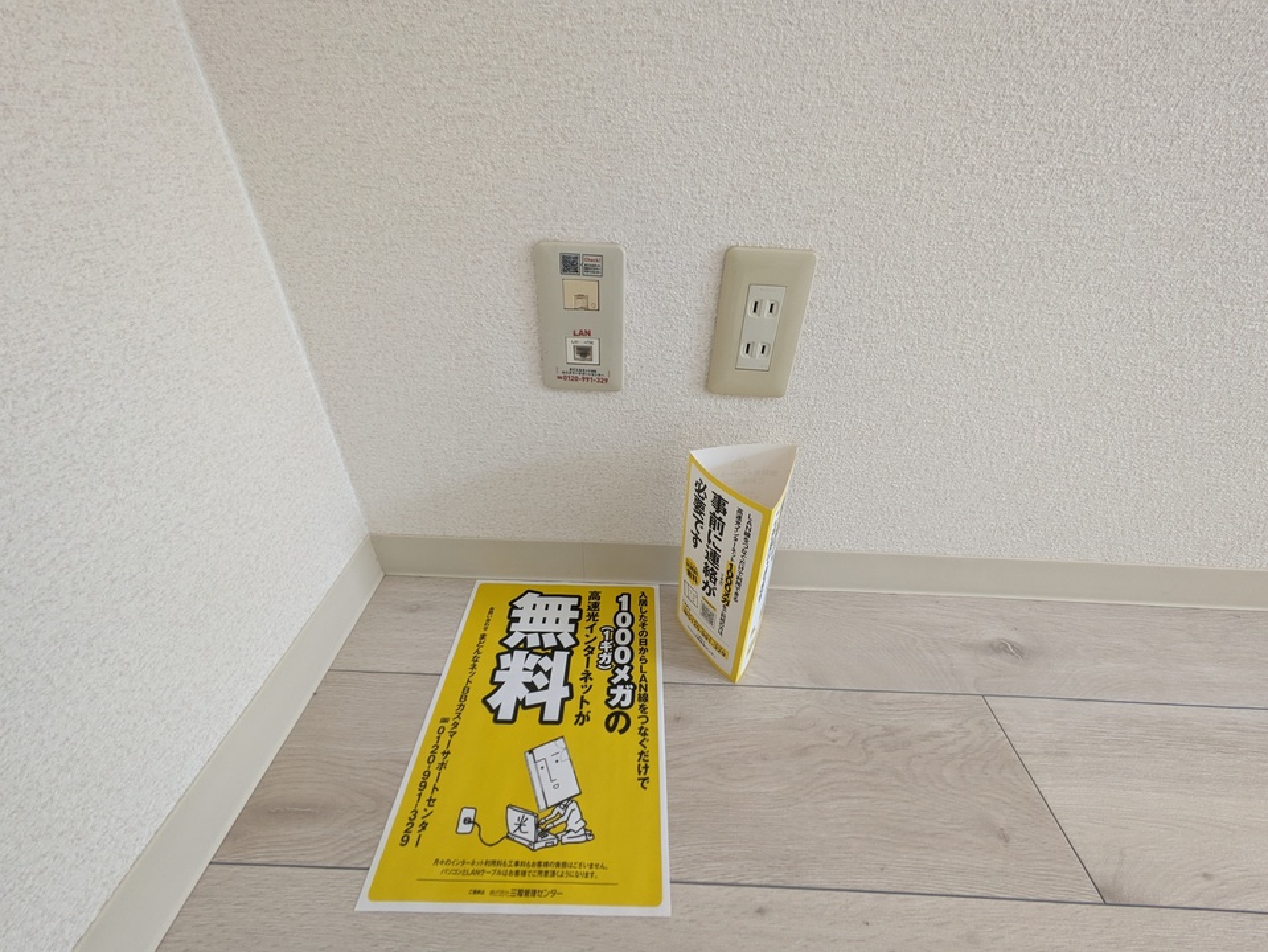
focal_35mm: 14
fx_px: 513
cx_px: 634
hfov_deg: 102.0
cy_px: 476
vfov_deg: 85.7
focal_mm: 1.83
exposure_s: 1/60
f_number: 2.2
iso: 70
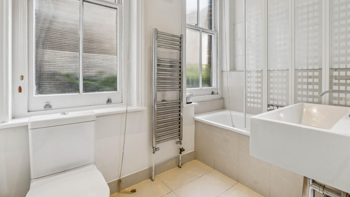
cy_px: 81
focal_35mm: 17
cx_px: 175
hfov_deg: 95.9
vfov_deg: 63.4
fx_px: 158
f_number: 11
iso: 400
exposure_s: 1/20
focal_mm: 16
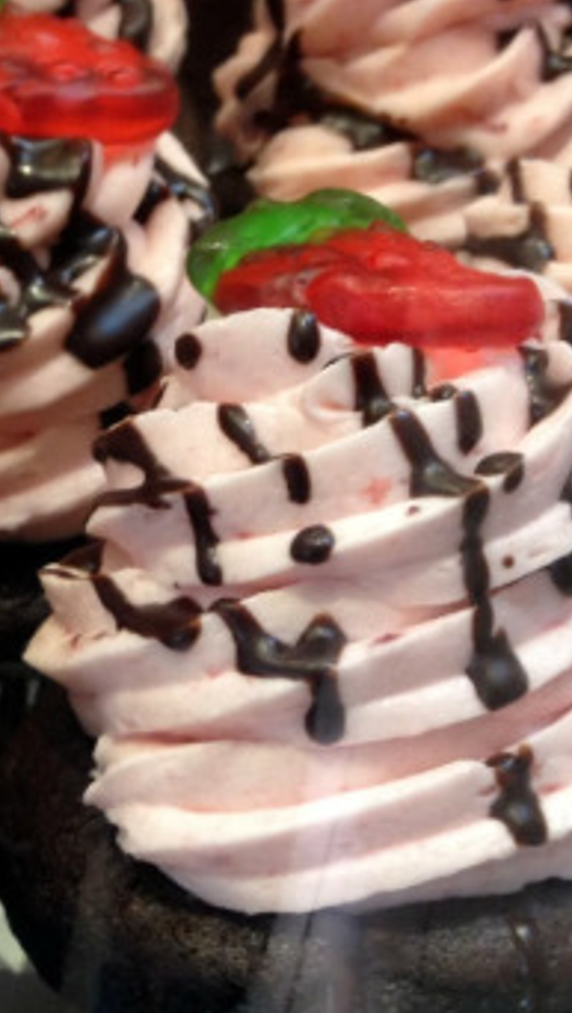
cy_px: 515
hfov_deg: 23.1
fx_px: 1399
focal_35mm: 52
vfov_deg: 39.8
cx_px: 348
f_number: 2.4
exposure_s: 1/20
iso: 125
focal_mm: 4.28
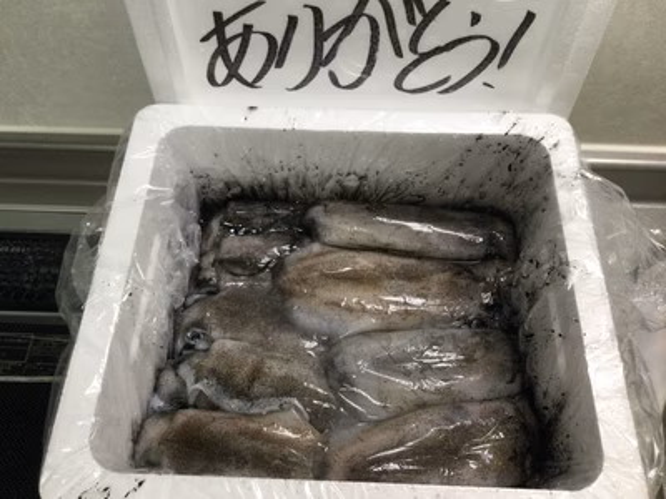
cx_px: 333
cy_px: 250
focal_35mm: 31
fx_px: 596
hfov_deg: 58.4
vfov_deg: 45.4
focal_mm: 3.3
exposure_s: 1/30
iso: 50
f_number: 2.4
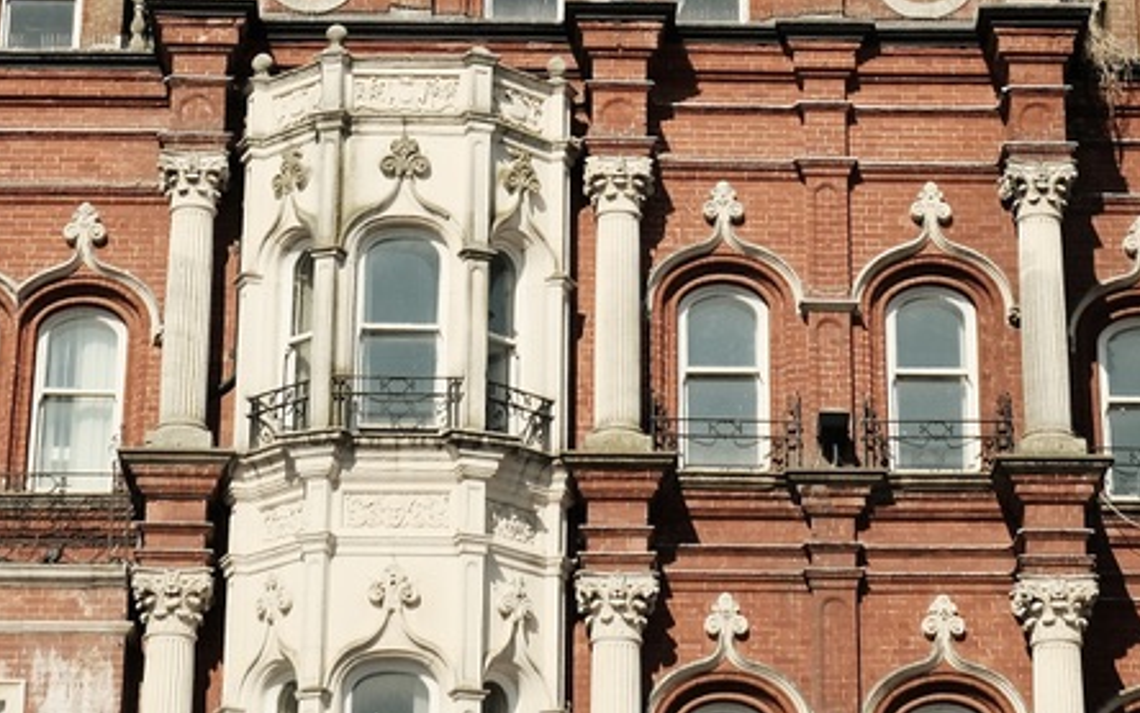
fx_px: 4103
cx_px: 647
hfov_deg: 15.8
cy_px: -462
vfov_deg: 9.6
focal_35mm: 132
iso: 800
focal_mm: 35
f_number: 6.4
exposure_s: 1/3000
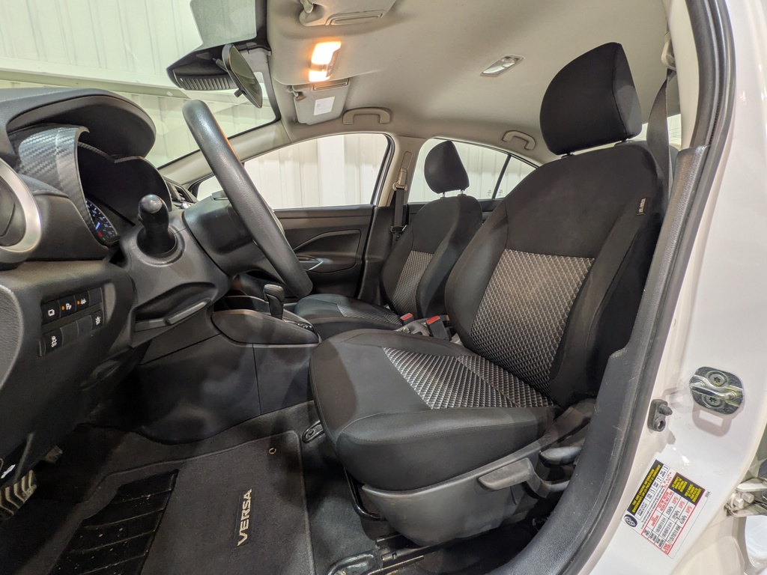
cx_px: 384
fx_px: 310
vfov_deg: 85.7
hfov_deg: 102.1
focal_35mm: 14
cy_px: 288
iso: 54
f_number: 2.2
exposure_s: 1/33.3
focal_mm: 1.83
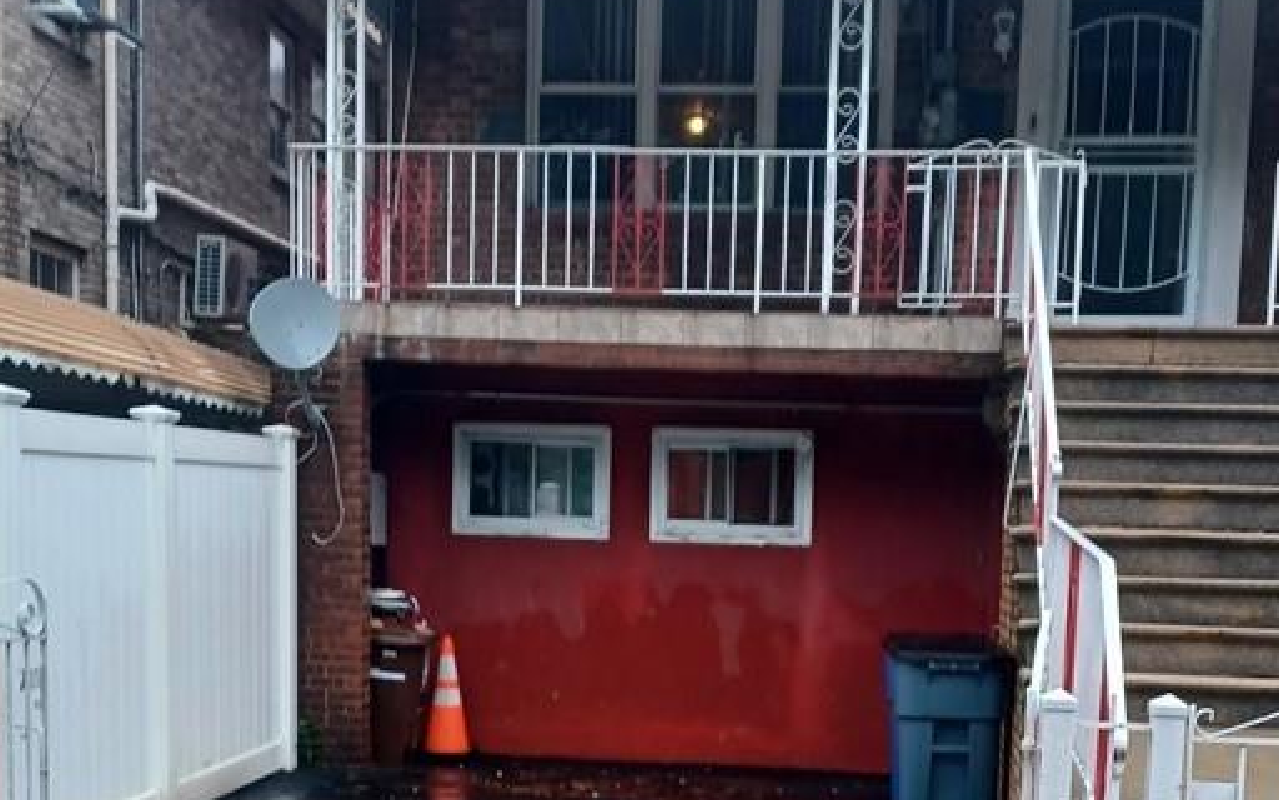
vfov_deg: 23.6
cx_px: 659
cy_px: 768
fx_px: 1847
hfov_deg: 38.2
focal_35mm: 53
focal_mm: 4.6
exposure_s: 1/50
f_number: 1.8
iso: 40
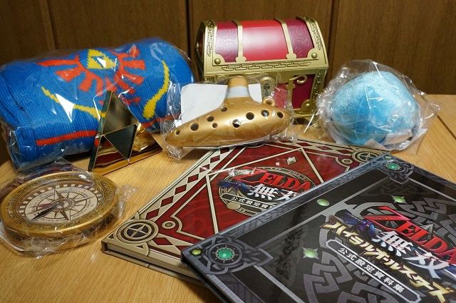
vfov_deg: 36.8
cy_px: 152
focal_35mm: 36
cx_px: 228
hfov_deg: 53.2
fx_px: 455
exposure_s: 1/25
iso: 3200
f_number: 8
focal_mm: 24
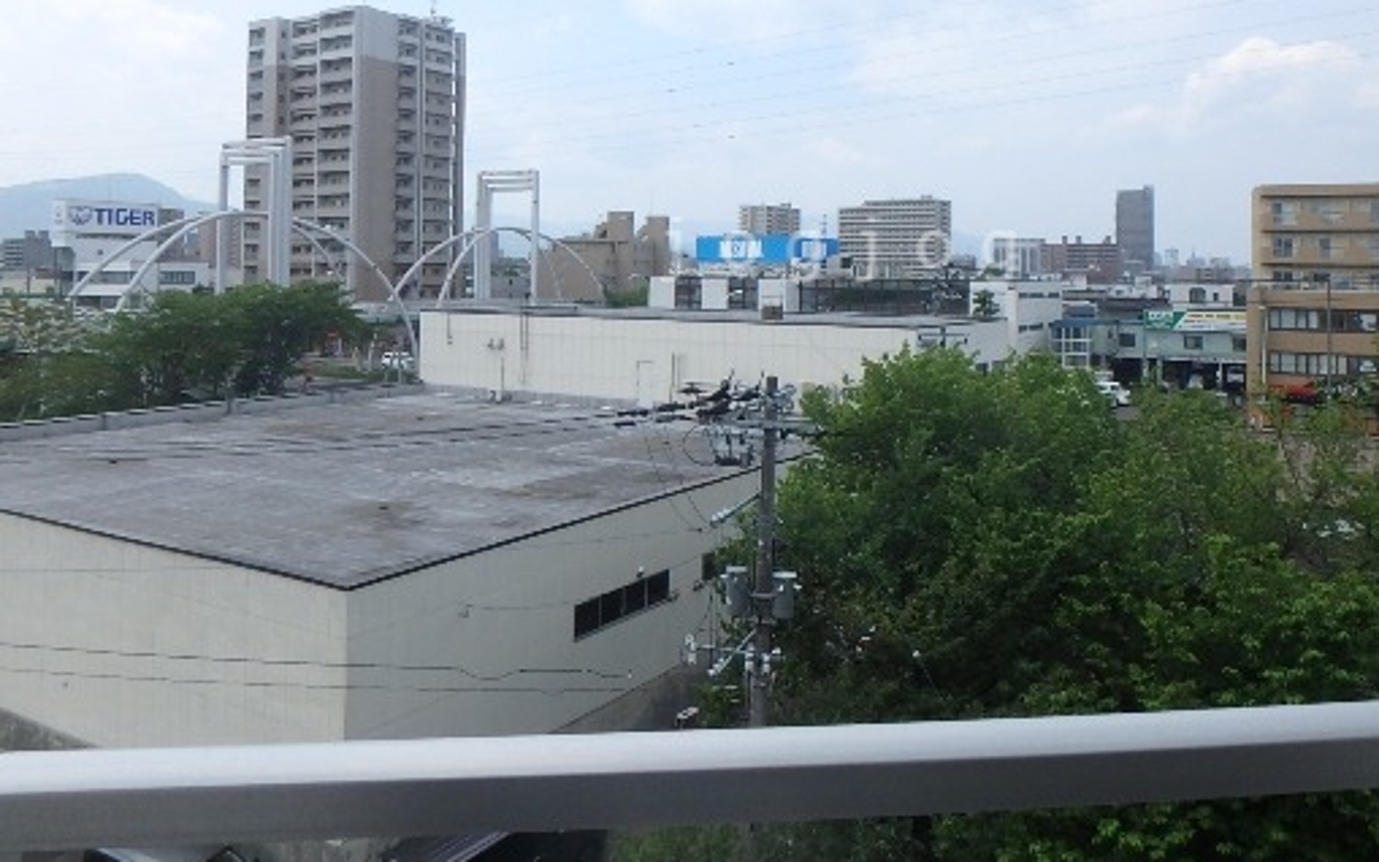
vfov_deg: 43.5
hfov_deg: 65.7
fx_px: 1052
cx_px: 845
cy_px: 249
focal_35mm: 28
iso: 125
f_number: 6
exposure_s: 1/400
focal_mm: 3.7
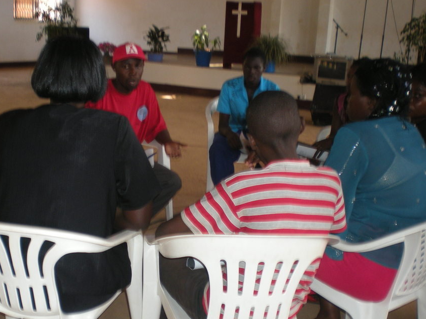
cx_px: 195
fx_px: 566
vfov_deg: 31.5
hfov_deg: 41.2
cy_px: 183
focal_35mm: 46
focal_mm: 6.3
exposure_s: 1/30
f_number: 3.1
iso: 92
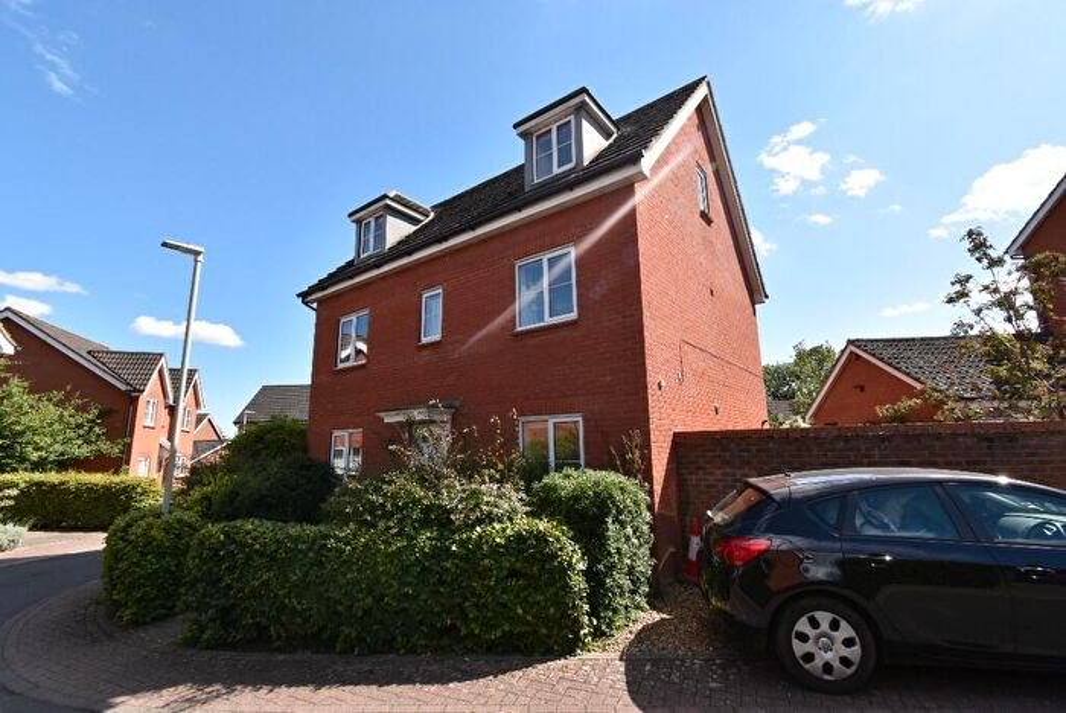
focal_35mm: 15
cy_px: 356
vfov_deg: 77.4
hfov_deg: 100.3
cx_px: 533
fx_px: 445
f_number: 9
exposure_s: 1/500
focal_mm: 10
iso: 400
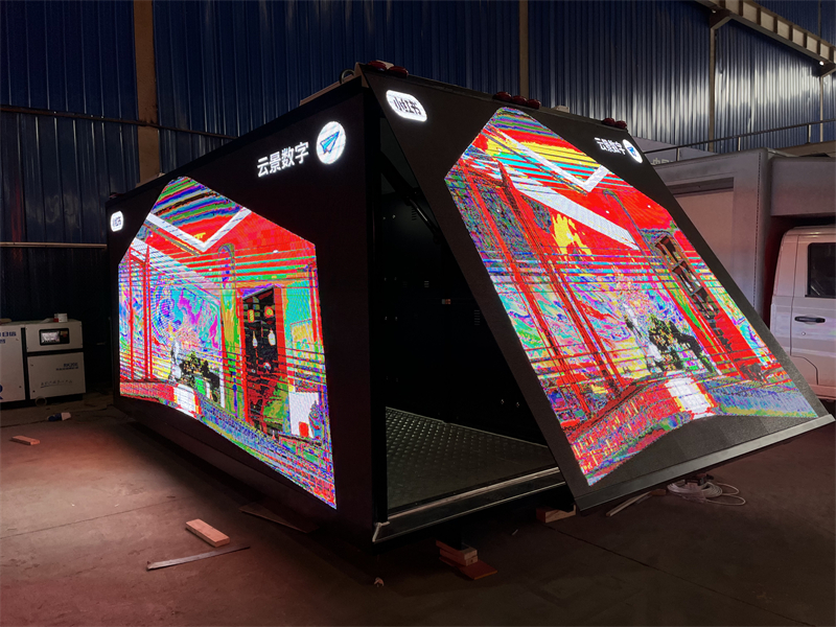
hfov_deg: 67.3
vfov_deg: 53.1
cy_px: 314
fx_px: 628
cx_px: 418
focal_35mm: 26
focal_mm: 5.1
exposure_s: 1/320
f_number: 1.6
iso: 50
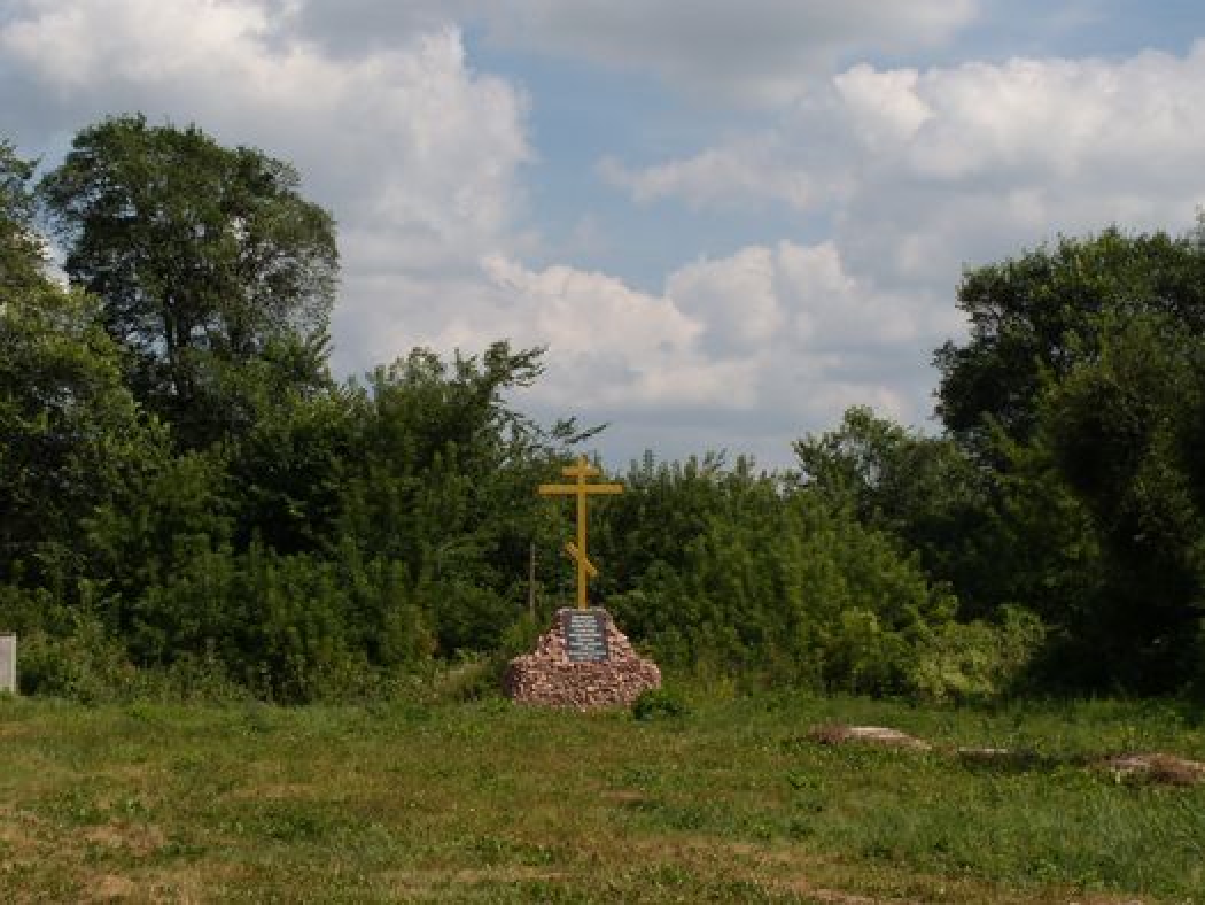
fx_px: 2402
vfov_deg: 21.3
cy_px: 452
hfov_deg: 28.2
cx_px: 602
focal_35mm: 69
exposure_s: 1/250
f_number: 9.8
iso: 80
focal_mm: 12.2
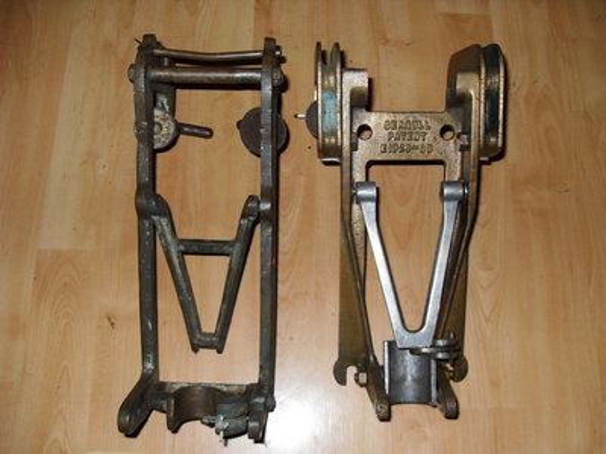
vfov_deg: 41.8
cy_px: 227
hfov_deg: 54.0
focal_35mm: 34
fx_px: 595
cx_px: 303
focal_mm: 6.3
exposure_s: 1/45
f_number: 2.8
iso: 100
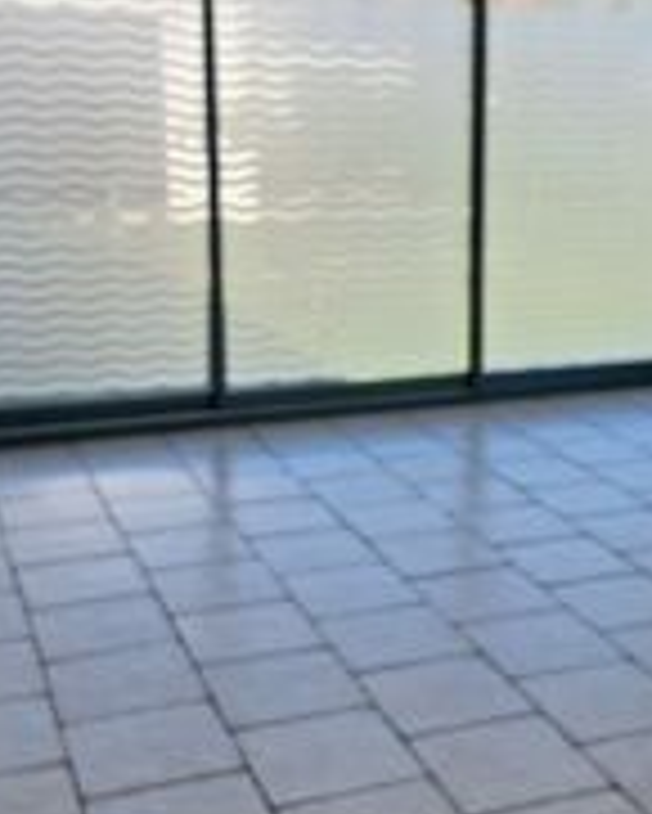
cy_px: 304
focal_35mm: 53
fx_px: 1277
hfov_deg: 28.4
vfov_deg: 35.1
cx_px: 454
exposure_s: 1/1389
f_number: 1.8
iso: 40
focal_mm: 5.54
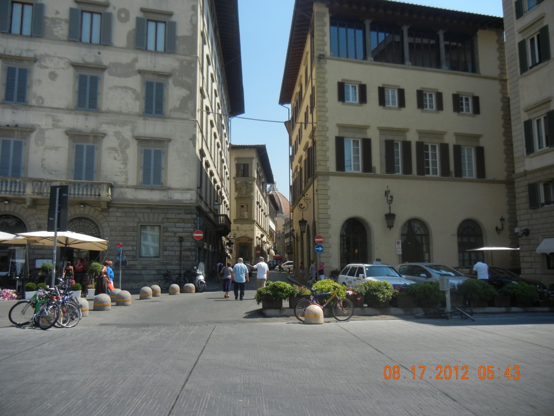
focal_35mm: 30
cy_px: 208
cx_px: 277
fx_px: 480
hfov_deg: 60.0
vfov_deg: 46.8
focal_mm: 5.4
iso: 160
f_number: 7
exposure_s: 1/324
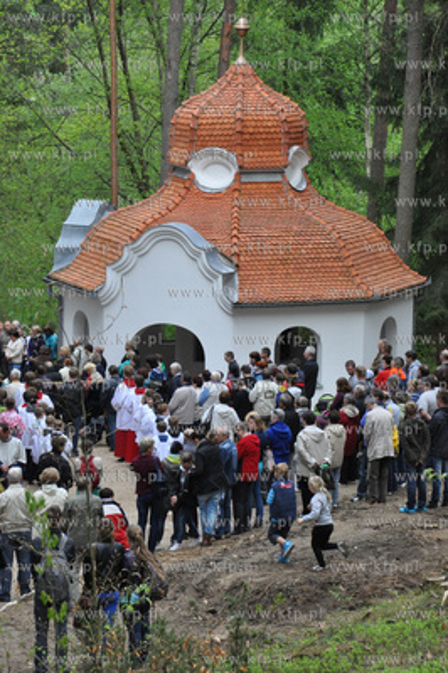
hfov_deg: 8.7
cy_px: 336
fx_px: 2945
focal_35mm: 158
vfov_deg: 13.1
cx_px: 224
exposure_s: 1/250
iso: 2000
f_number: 10
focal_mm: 105
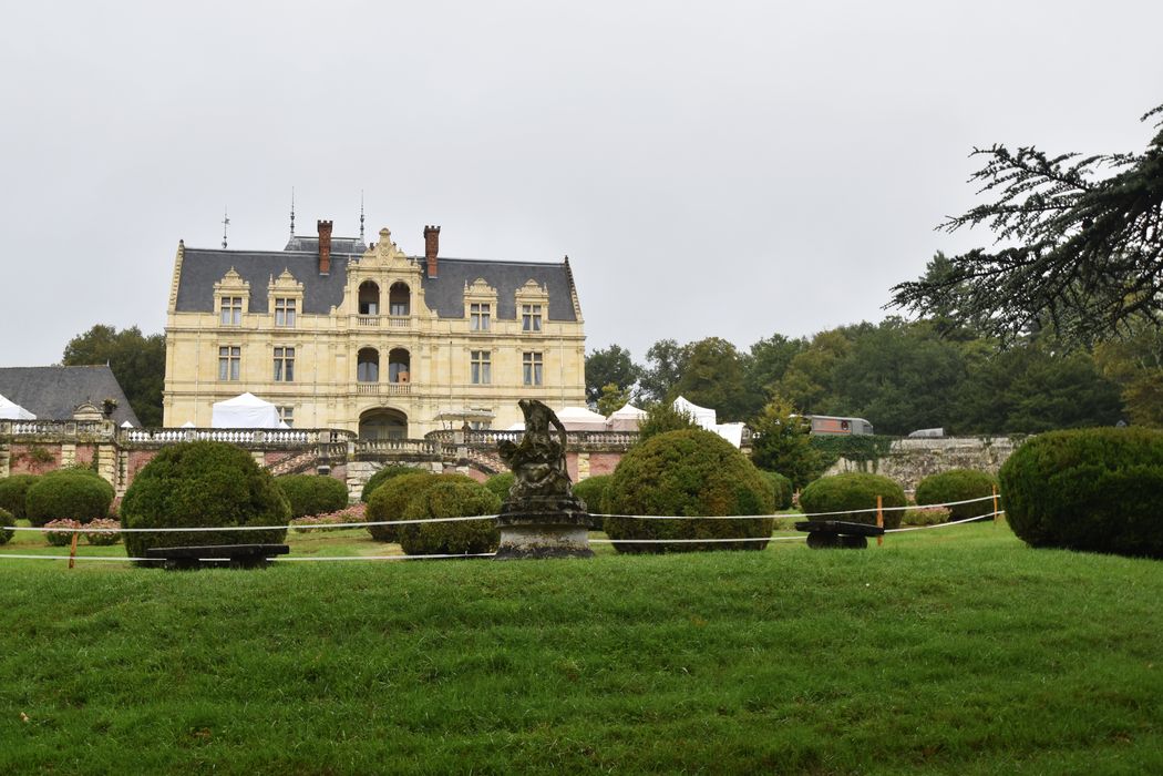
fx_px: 1163
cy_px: 388
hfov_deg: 53.1
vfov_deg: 36.9
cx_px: 582
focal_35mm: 36
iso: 200
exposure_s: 1/320
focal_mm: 24
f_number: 9
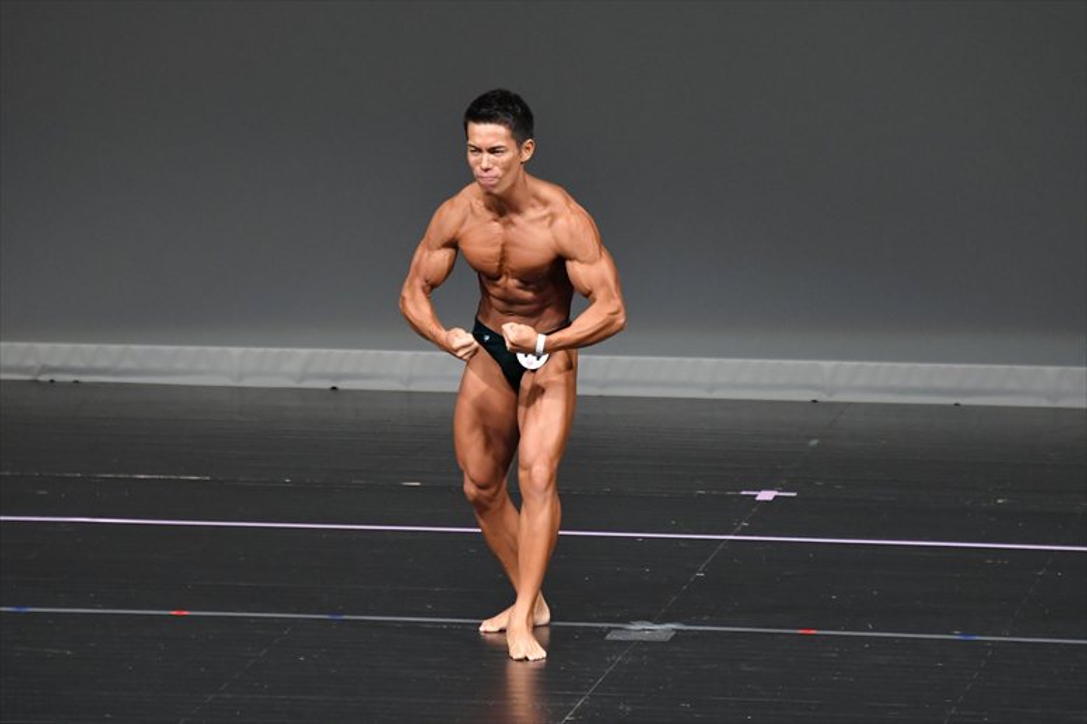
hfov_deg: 6.0
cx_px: 544
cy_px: 362
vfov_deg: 4.0
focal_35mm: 345
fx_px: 10412
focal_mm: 230
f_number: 5.6
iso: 4000
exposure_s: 1/400
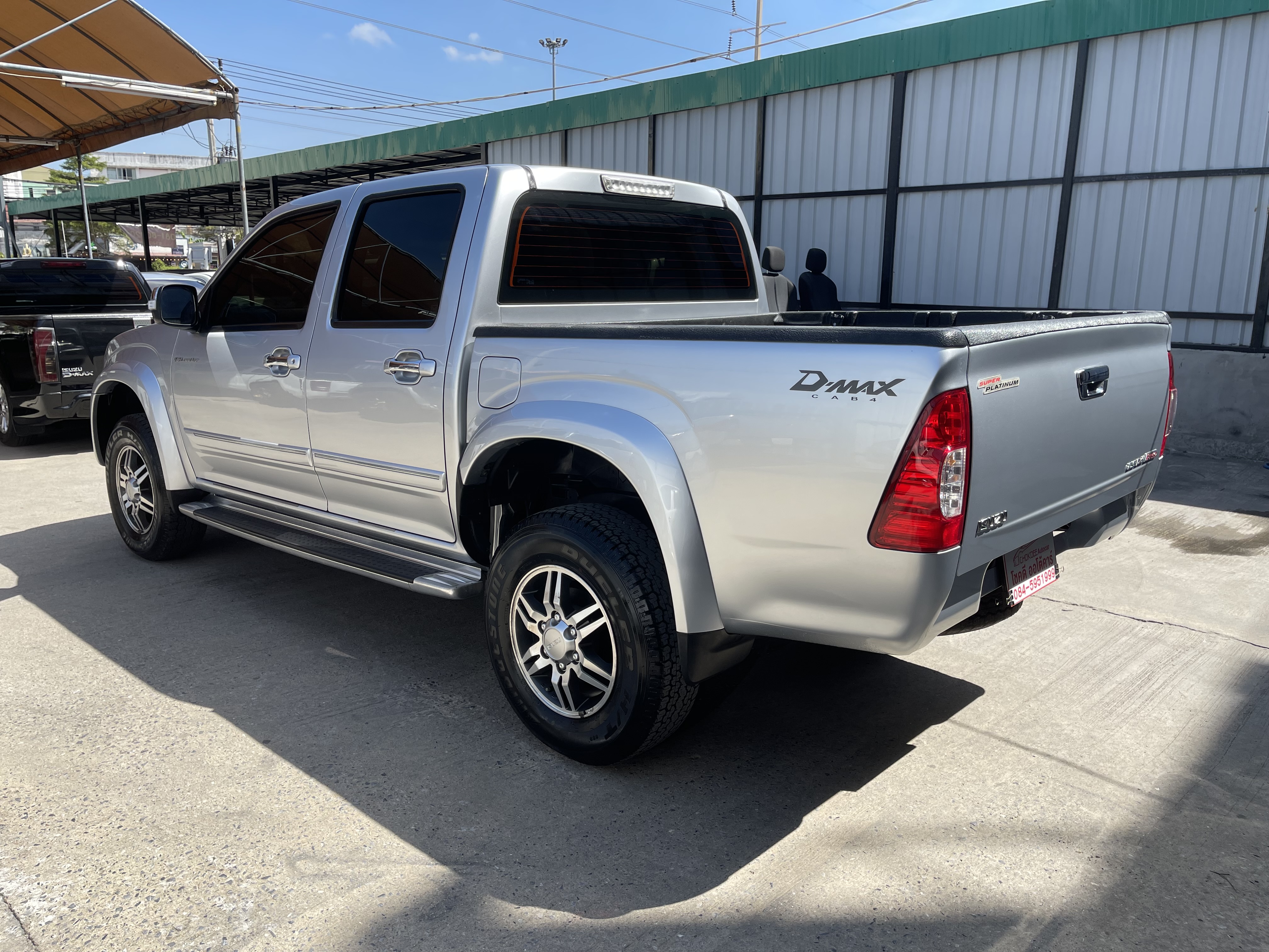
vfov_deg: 54.9
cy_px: 476
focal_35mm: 25
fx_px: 916
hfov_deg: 69.4
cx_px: 634
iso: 32
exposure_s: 1/2012
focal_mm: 5.1
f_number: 1.6
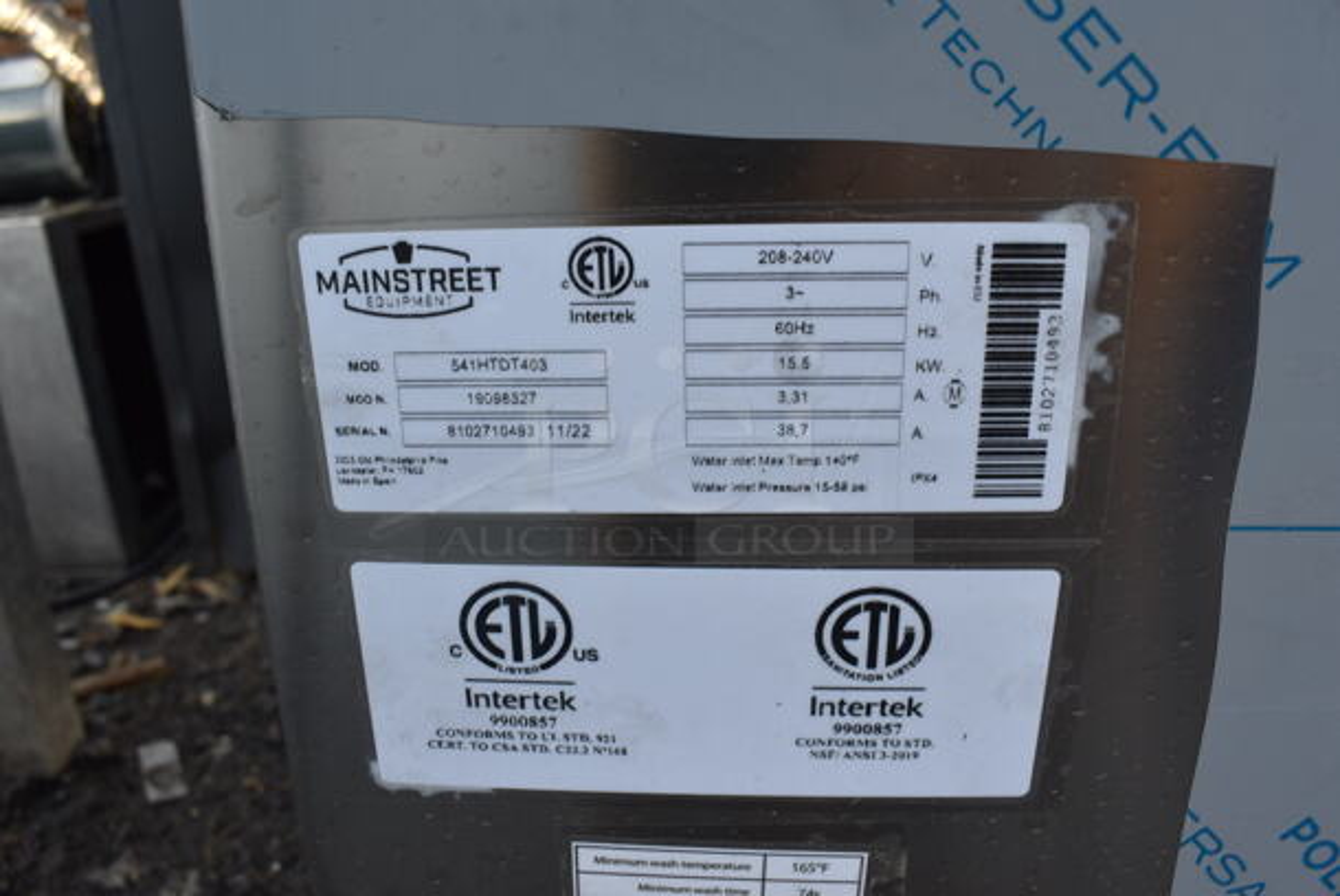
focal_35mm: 27
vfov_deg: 48.0
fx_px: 1006
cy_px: 448
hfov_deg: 67.3
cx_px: 670
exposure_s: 1/60
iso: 280
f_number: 8
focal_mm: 18
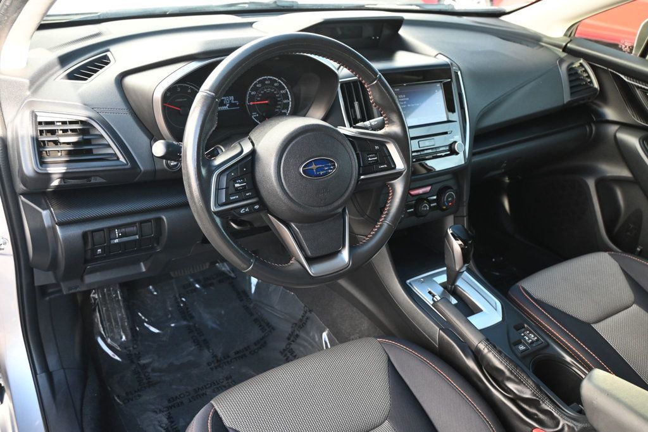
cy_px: 216
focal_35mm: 31
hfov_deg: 60.7
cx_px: 324
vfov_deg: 42.6
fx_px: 553
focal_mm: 20.5
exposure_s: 1/125
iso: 560
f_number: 3.8
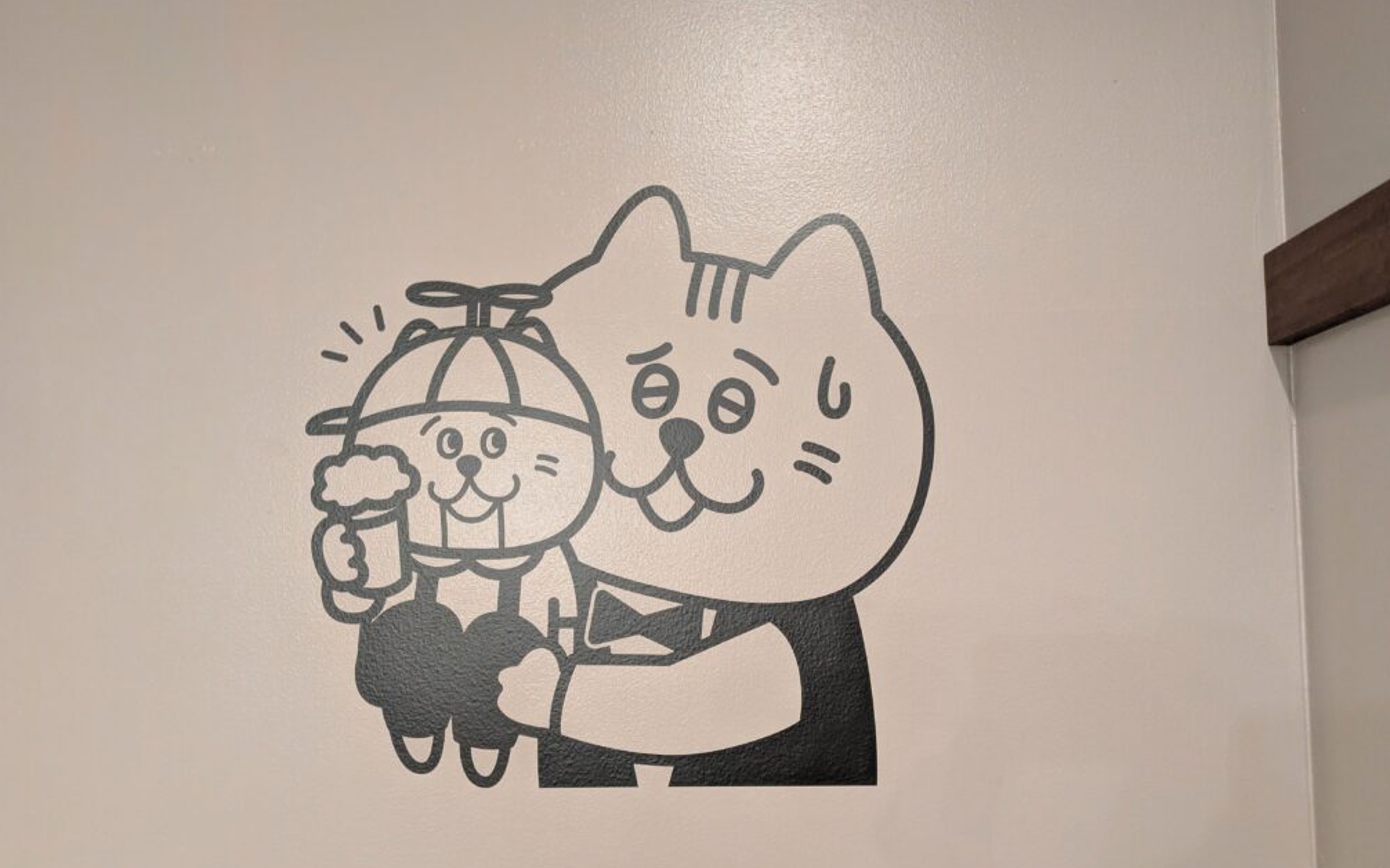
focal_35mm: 27
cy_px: 512
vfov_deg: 45.8
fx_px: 1022
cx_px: 688
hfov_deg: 68.4
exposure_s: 1/24
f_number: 1.89
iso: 537
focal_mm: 5.43
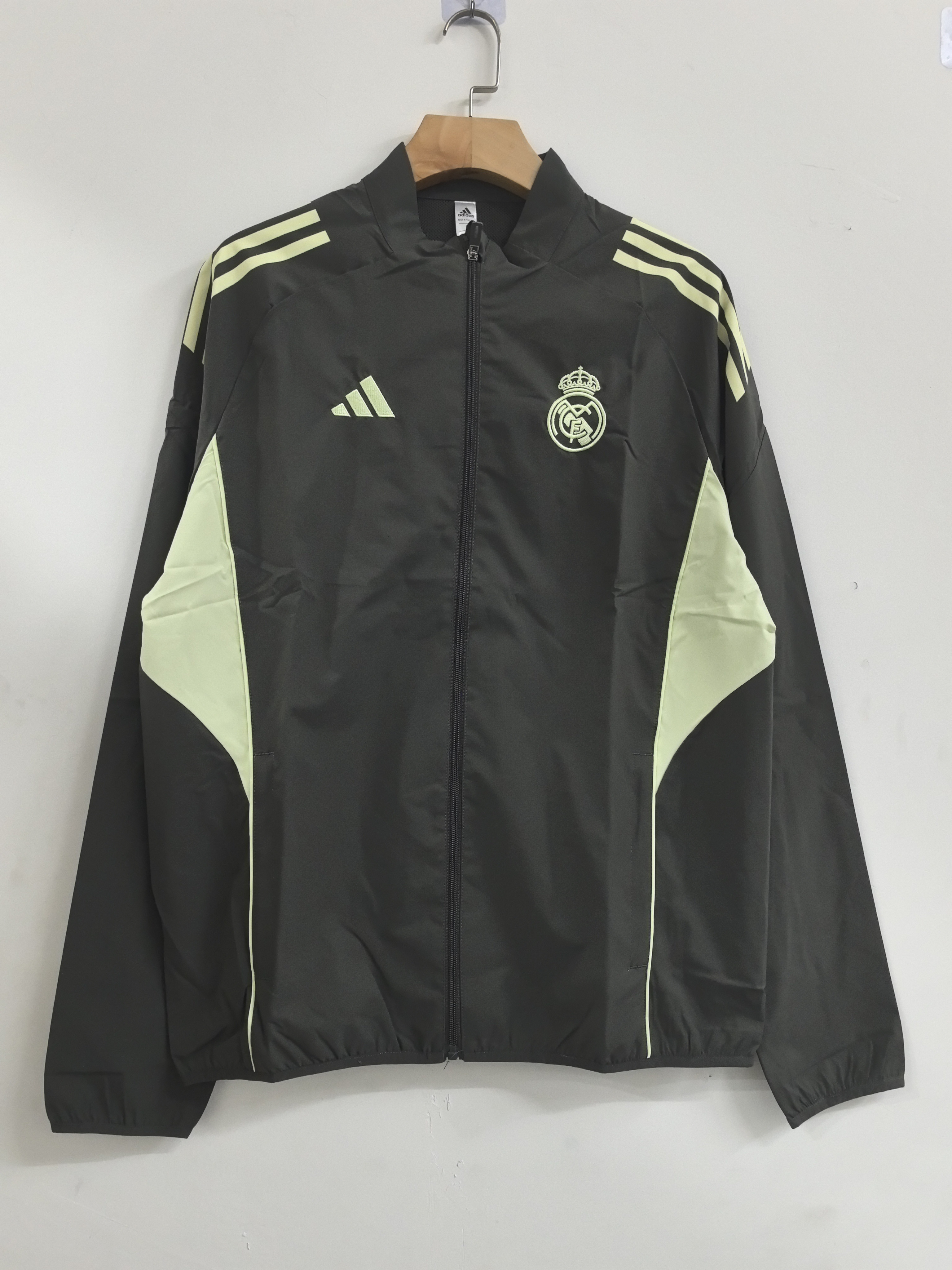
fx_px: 990
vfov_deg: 65.3
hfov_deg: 51.4
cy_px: 635
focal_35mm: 27
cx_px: 476
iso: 500
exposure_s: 1/33.3
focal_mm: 6.98
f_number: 2
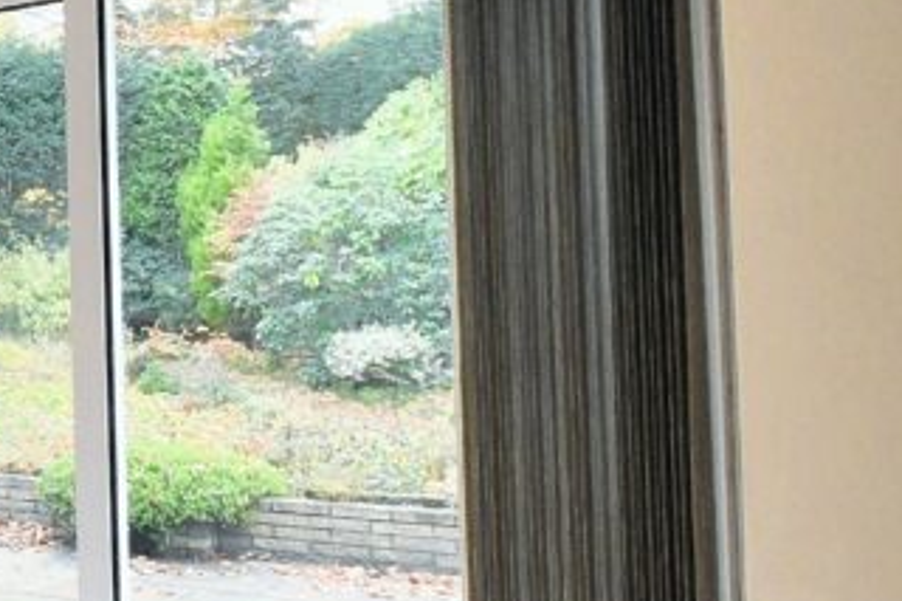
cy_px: 251
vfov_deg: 28.0
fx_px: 1202
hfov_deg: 32.6
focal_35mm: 48
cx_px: -223
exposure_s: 1/40
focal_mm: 10
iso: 1600
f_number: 10
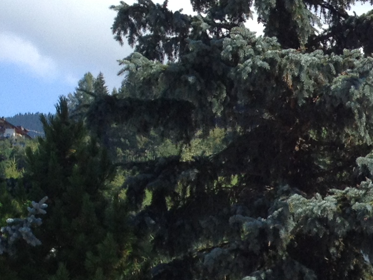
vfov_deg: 9.8
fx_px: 1562
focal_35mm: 145
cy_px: 484
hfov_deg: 12.0
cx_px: 768
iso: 50
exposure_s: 1/905
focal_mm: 4.28
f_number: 2.4
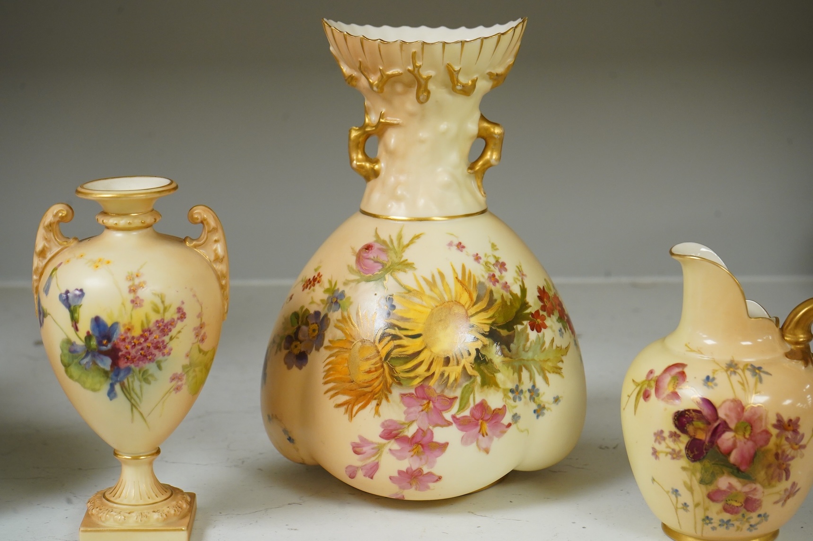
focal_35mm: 70
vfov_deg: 19.4
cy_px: 270
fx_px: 1579
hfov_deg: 28.9
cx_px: 406
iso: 2500
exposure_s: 1/80
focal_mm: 70
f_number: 9
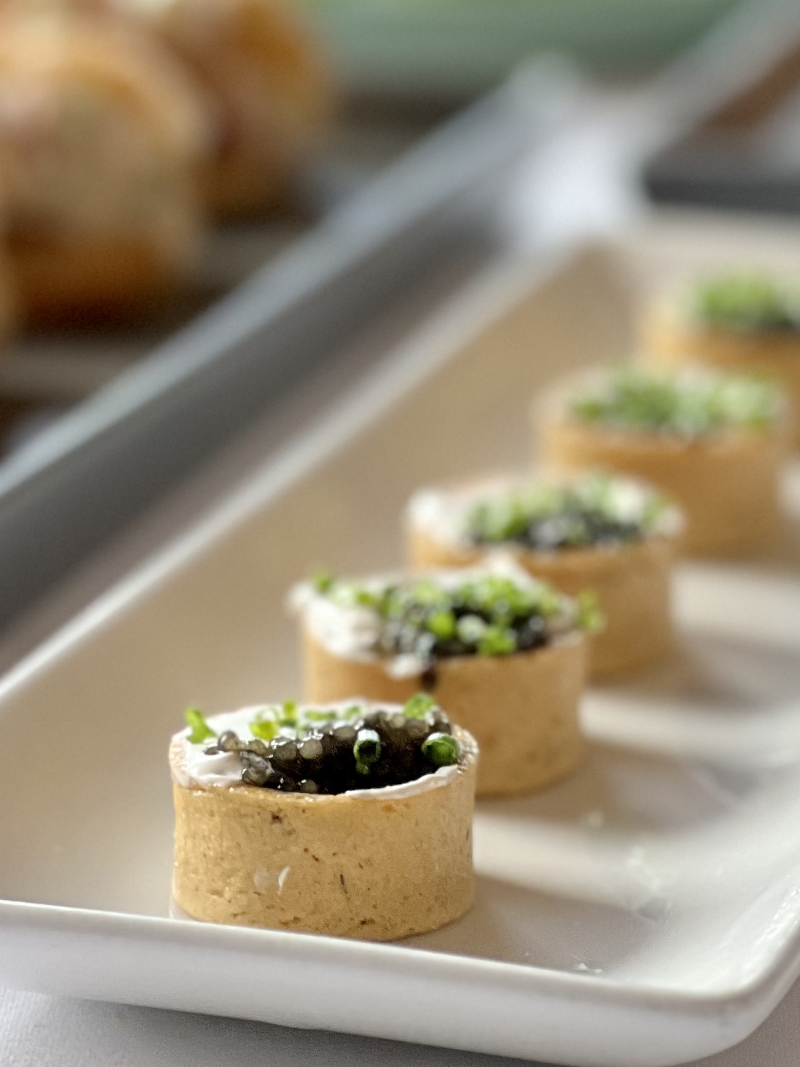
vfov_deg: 20.2
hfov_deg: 15.2
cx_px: 378
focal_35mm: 97
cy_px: 467
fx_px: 2988
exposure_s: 1/120
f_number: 2.8
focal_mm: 9
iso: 200
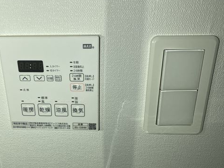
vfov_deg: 40.6
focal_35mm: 35
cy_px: 100
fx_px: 227
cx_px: 81
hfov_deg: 51.9
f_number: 1.8
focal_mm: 4.25
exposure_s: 1/114
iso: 125
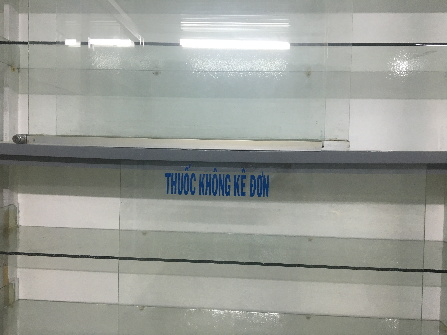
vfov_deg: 48.2
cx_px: 224
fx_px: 374
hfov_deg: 61.7
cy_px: 168
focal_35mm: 29
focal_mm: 4.15
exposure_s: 1/33
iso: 50
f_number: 2.2
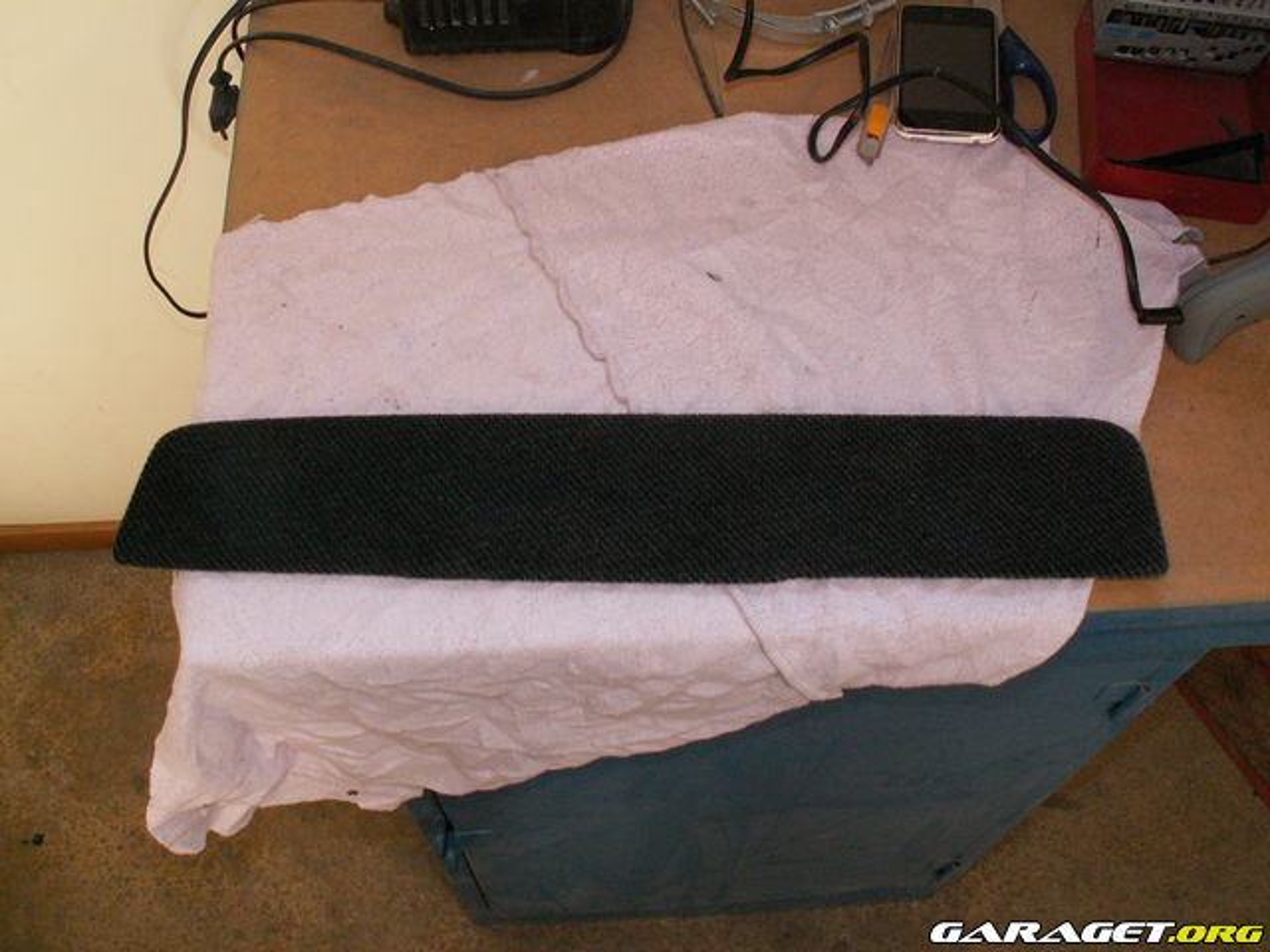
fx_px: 1284
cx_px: 635
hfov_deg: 52.6
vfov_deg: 40.7
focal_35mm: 35
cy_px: 476
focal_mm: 5.86
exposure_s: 1/40
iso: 160
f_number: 2.8
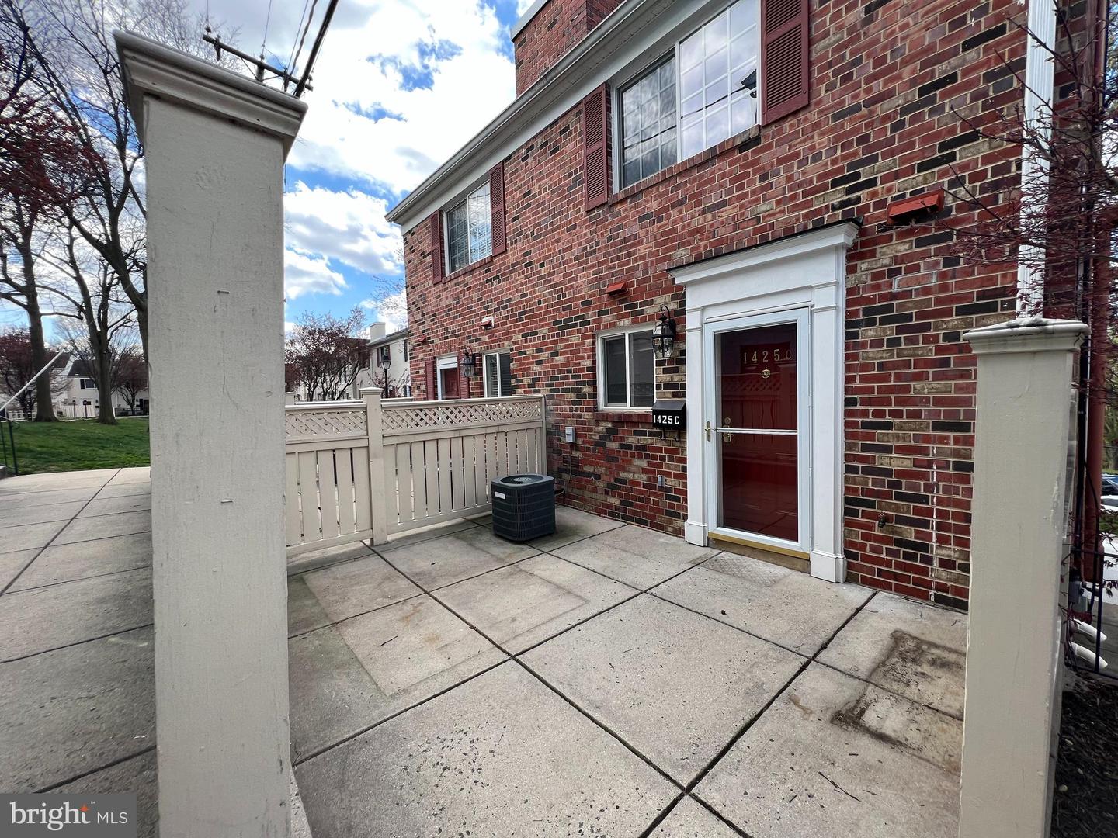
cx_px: 559
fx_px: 420
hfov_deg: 106.2
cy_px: 419
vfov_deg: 89.9
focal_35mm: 13
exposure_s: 1/372
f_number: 1.8
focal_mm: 1.57
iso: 32
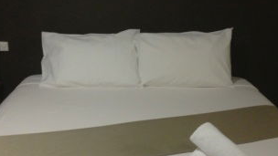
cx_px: 135
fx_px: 391
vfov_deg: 22.3
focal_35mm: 53
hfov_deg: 39.2
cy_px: 128
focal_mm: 4.13
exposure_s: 1/20
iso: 320
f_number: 2.4
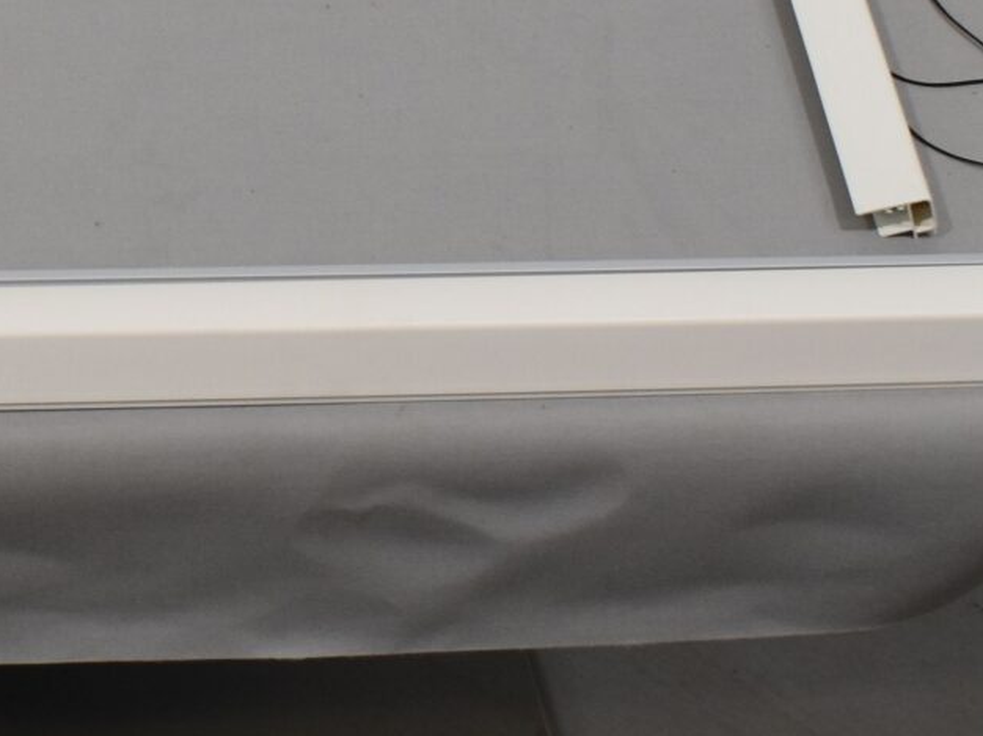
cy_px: 71
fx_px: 3350
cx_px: -309
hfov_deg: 15.8
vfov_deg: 12.5
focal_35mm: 118
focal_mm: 20
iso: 400
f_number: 5.6
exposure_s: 1/125
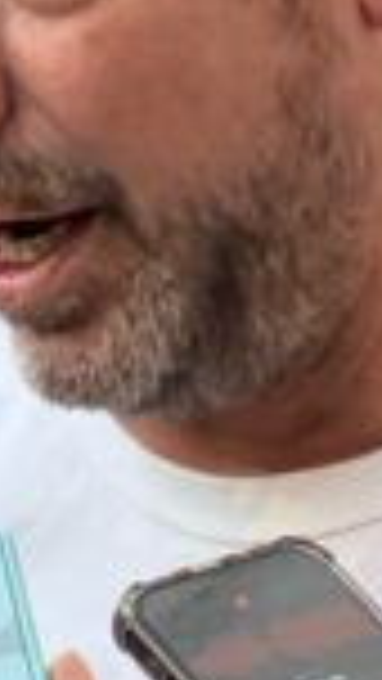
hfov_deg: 4.4
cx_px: 225
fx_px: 5003
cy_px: 110
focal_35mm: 278
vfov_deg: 7.7
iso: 320
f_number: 2.8
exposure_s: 1/25
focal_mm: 9
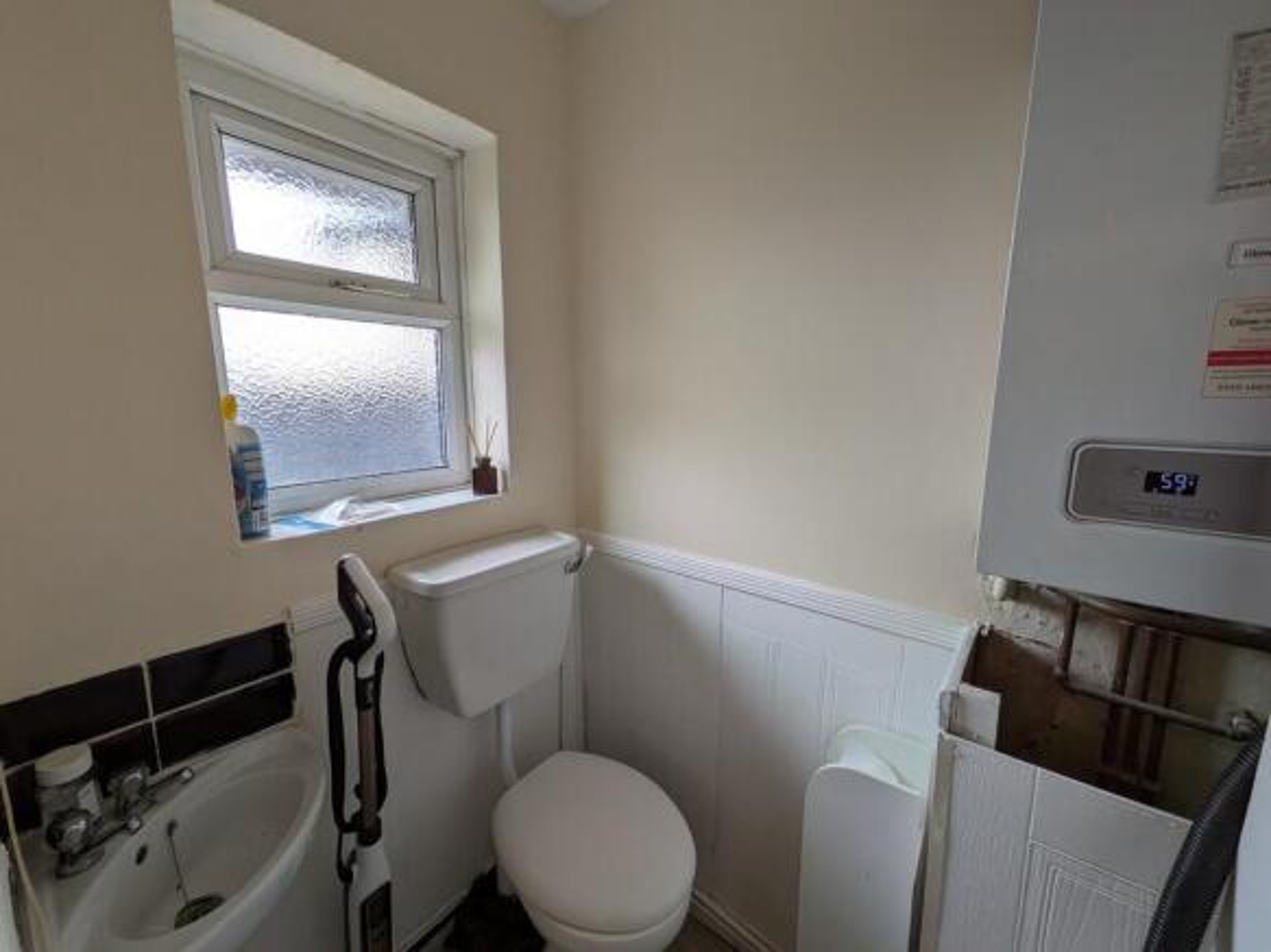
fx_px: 514
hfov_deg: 102.1
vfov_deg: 85.7
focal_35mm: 14
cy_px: 476
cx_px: 636
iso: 65
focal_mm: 1.85
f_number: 2.2
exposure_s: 1/44.1
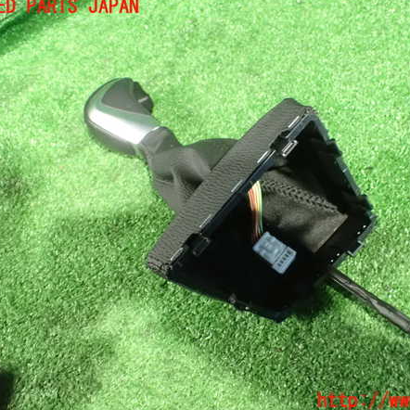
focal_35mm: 36
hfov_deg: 45.8
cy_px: 204
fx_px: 482
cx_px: 249
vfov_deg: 46.0
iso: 1600
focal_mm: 5.4
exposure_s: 1/25
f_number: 2.3
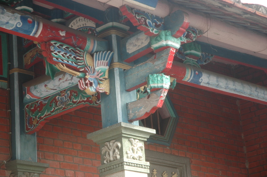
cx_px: 134
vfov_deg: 13.0
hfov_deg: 19.5
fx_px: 778
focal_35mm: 105
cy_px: 88
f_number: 4.5
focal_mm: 70
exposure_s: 1/160
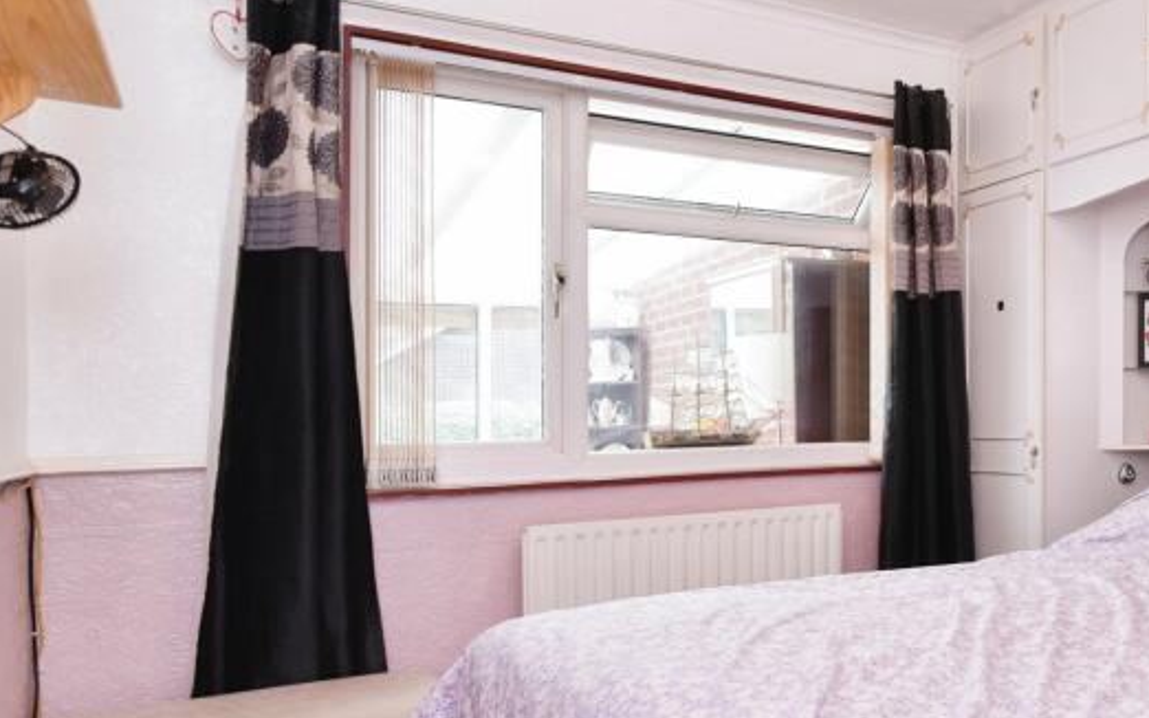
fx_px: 1002
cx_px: 1035
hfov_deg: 52.4
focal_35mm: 32
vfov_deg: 38.8
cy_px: 502
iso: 800
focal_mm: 16
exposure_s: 1/60
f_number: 4
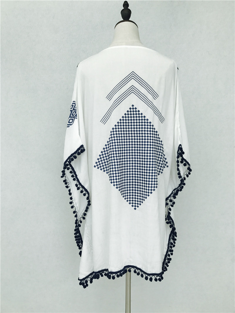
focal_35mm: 28
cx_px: 118
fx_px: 253
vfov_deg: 63.4
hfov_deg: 49.8
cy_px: 156
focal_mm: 3.99
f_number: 1.8
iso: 20
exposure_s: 1/1008
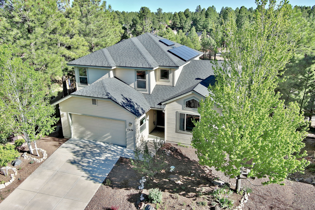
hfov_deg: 63.7
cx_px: 158
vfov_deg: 45.0
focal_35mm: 29
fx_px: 254
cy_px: 105
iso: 100
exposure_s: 1/641
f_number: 2.8
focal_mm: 10.57
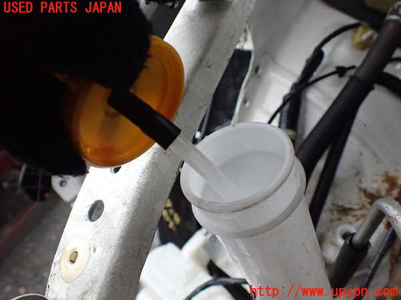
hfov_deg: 60.0
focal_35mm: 30
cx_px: 200
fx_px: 348
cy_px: 150
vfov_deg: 46.8
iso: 640
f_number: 2.3
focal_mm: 5.4
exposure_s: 1/125
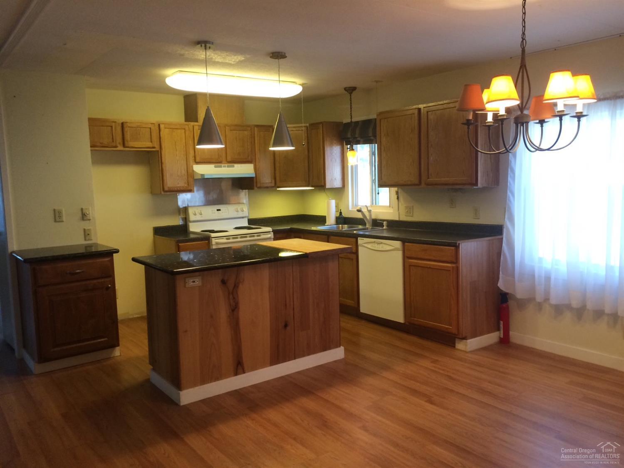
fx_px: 523
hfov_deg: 61.7
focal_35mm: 29
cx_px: 312
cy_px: 234
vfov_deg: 48.2
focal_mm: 4.15
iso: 80
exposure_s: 1/30
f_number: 2.2
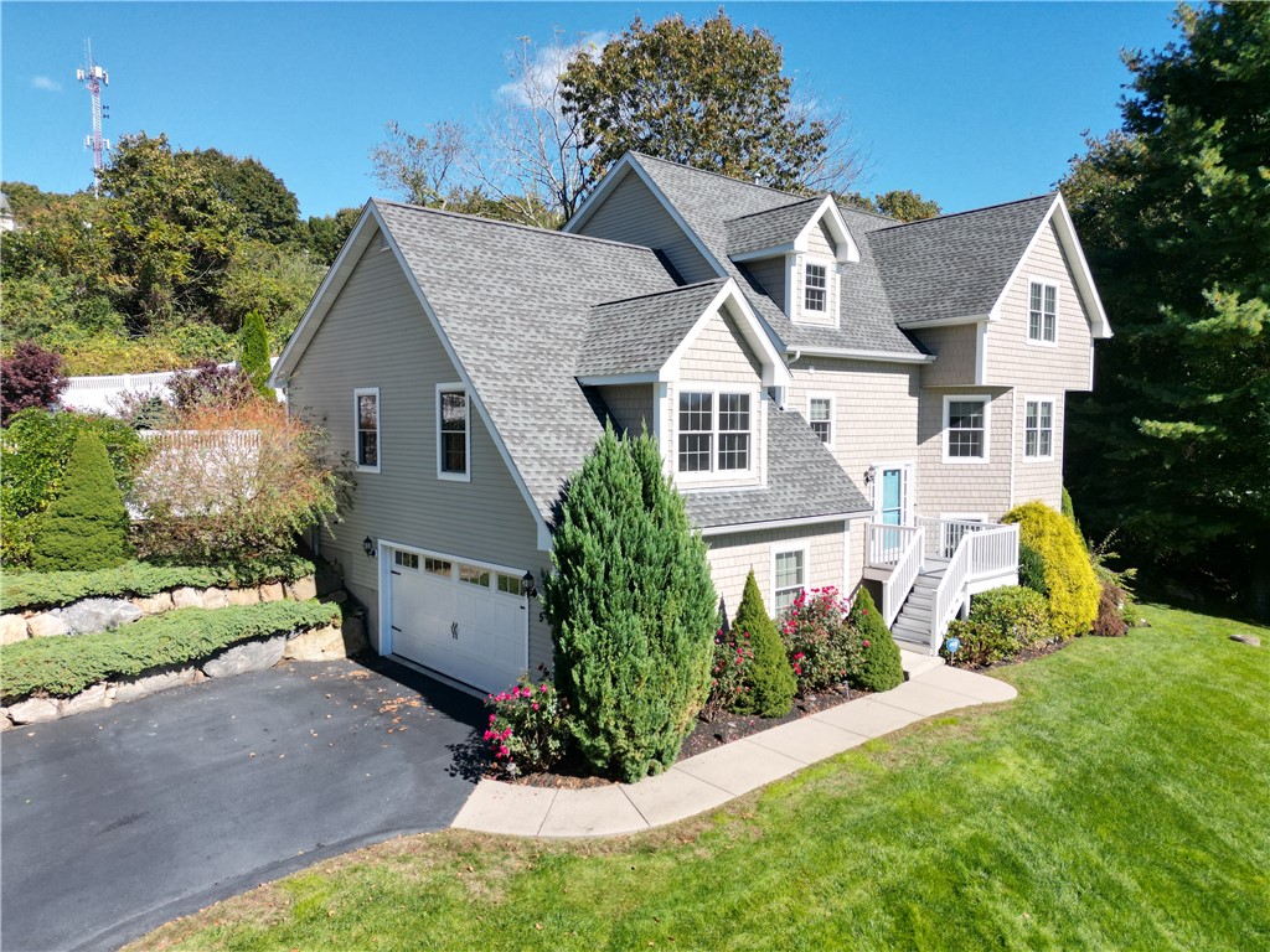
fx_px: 881
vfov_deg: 56.8
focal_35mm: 24
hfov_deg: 71.6
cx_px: 635
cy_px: 476
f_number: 1.7
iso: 200
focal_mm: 6.72
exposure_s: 1/180
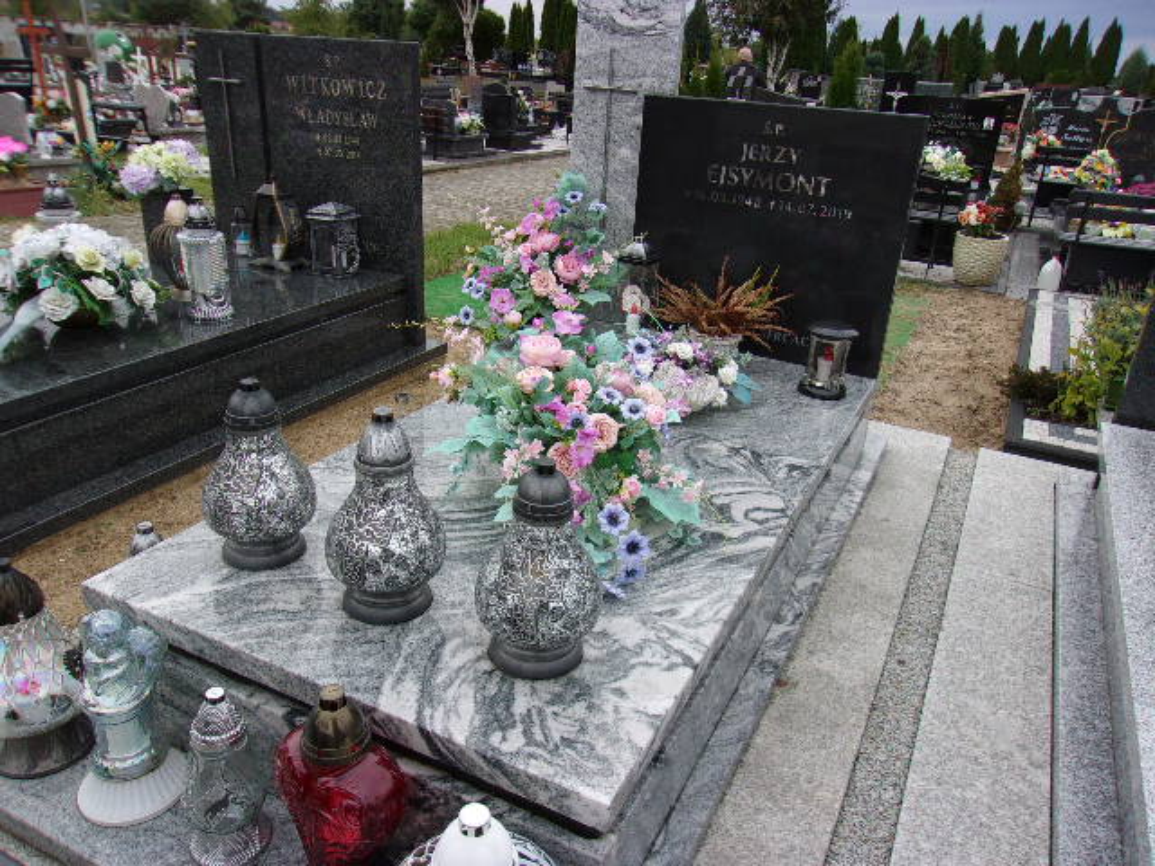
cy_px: 433
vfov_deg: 51.4
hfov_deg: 65.3
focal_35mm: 27
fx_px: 901
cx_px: 578
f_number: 3
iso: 80
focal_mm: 4.9
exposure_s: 1/280
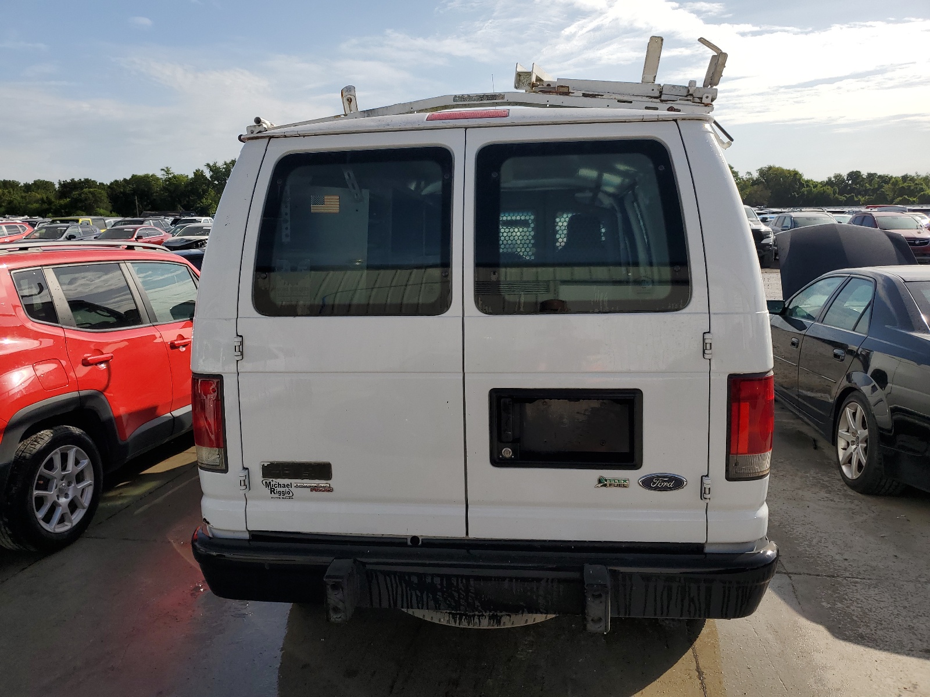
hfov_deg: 67.3
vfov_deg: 53.1
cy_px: 348
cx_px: 465
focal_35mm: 26
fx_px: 699
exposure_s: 1/5000
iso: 50
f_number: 1.5
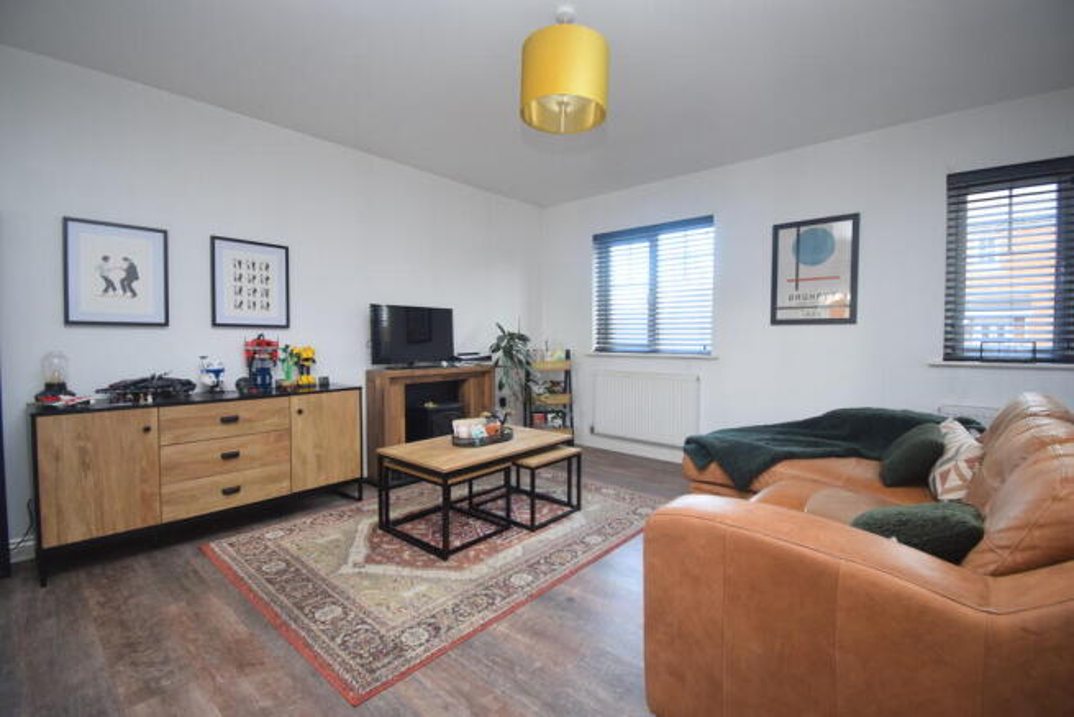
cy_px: 358
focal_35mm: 15
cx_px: 537
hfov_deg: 100.4
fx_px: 448
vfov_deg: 77.4
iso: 800
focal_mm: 10
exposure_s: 1/60
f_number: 4.5
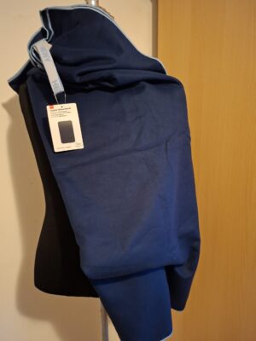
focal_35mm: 23
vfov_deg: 73.9
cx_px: 128
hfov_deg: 58.9
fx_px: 227
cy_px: 170
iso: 1000
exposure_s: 1/20
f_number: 1.8
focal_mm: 5.54
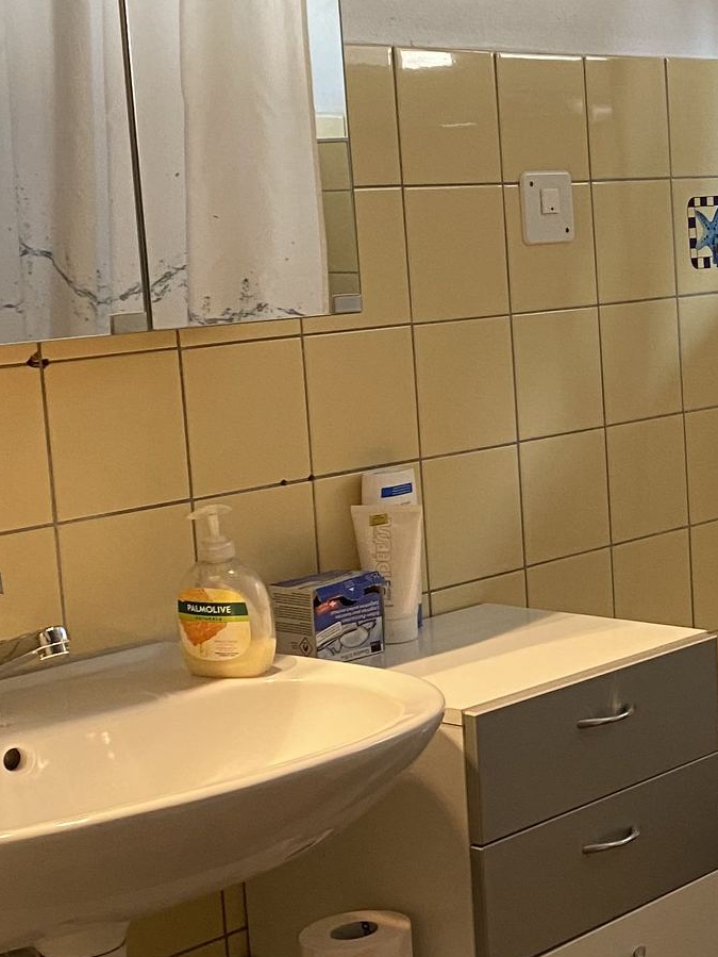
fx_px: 2045
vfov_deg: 26.3
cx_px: 955
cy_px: 512
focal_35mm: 74
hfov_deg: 18.4
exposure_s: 1/50
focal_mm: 4.25
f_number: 1.8
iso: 200
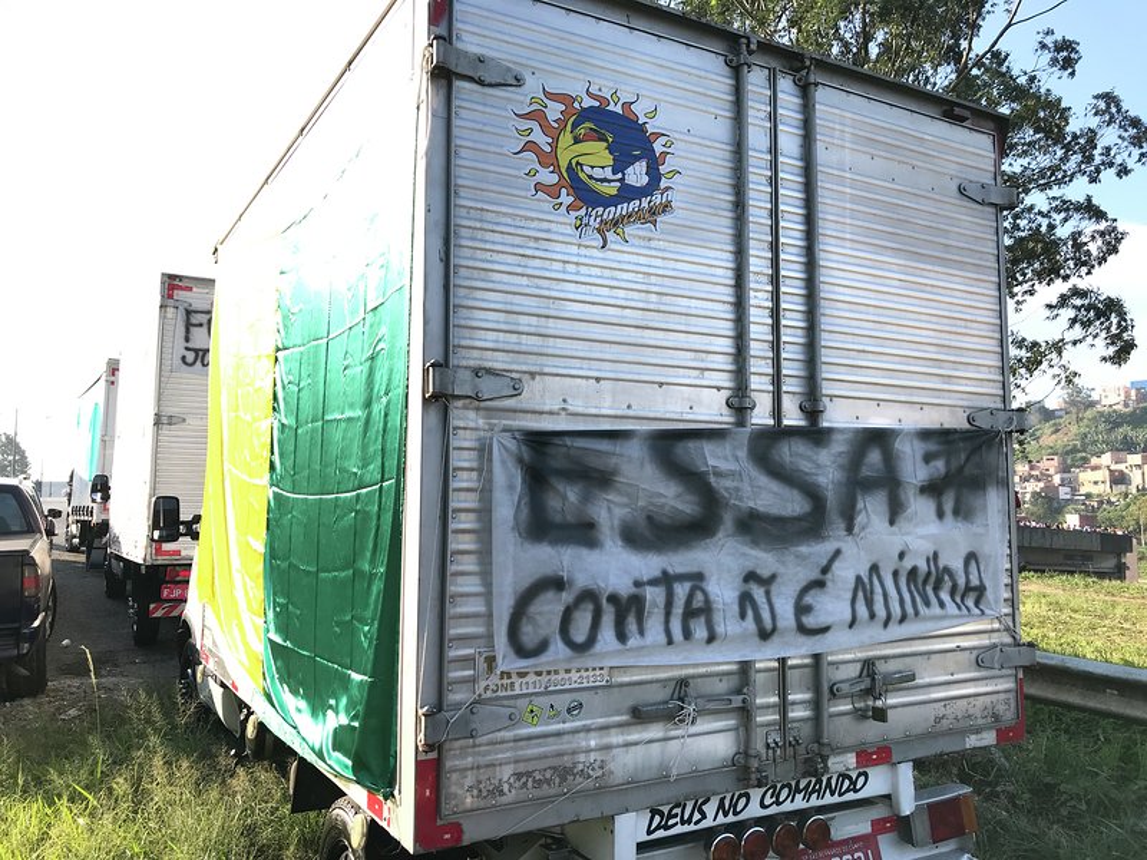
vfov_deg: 49.7
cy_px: 430
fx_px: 928
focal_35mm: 28
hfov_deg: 63.4
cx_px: 574
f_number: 1.8
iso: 20
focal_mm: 3.99
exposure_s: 1/879
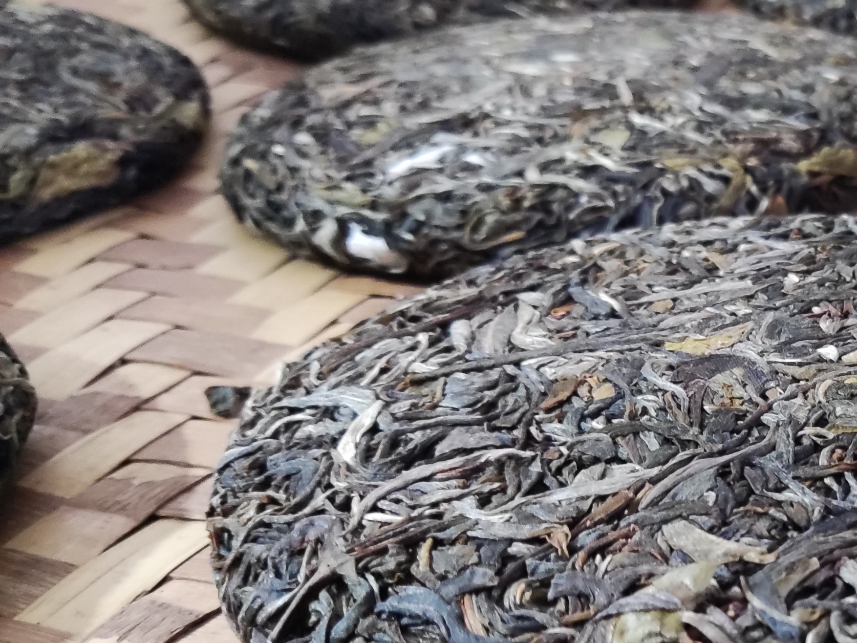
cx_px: 974
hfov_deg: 29.9
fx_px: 1411
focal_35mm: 57
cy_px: 467
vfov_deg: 25.4
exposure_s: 1/20
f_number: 1.79
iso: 1846
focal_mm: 4.71
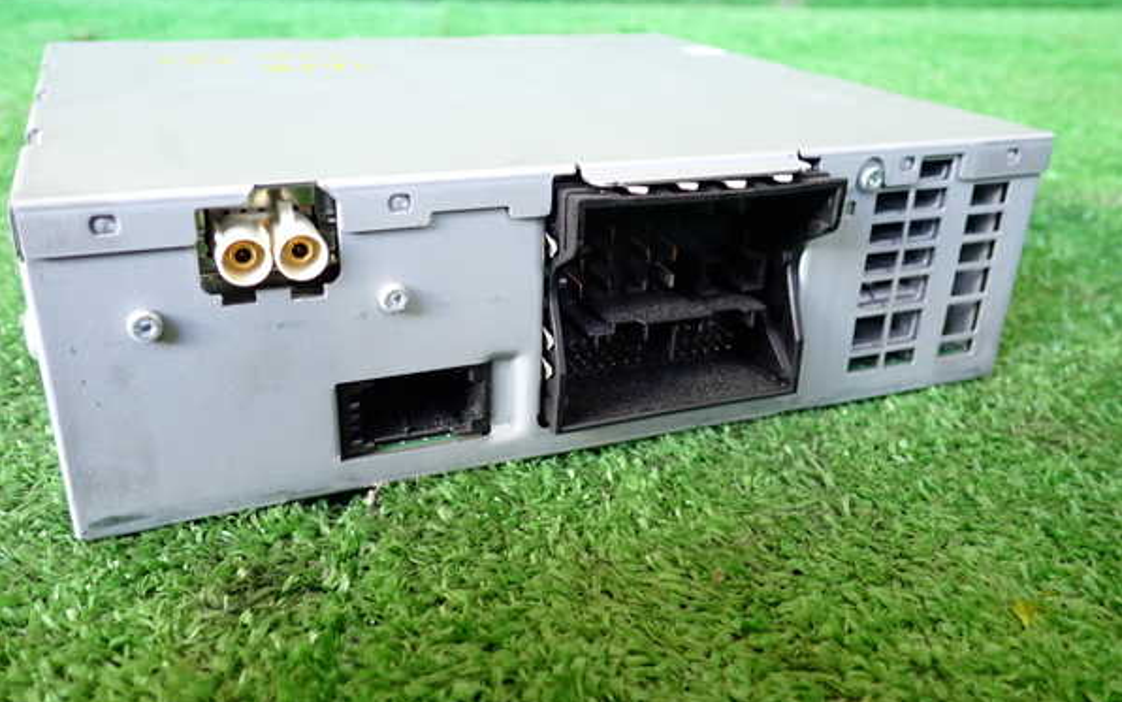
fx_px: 979
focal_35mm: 32
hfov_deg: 59.6
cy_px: 367
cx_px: 563
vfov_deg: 39.5
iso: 250
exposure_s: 1/30
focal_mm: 5.4
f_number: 2.3
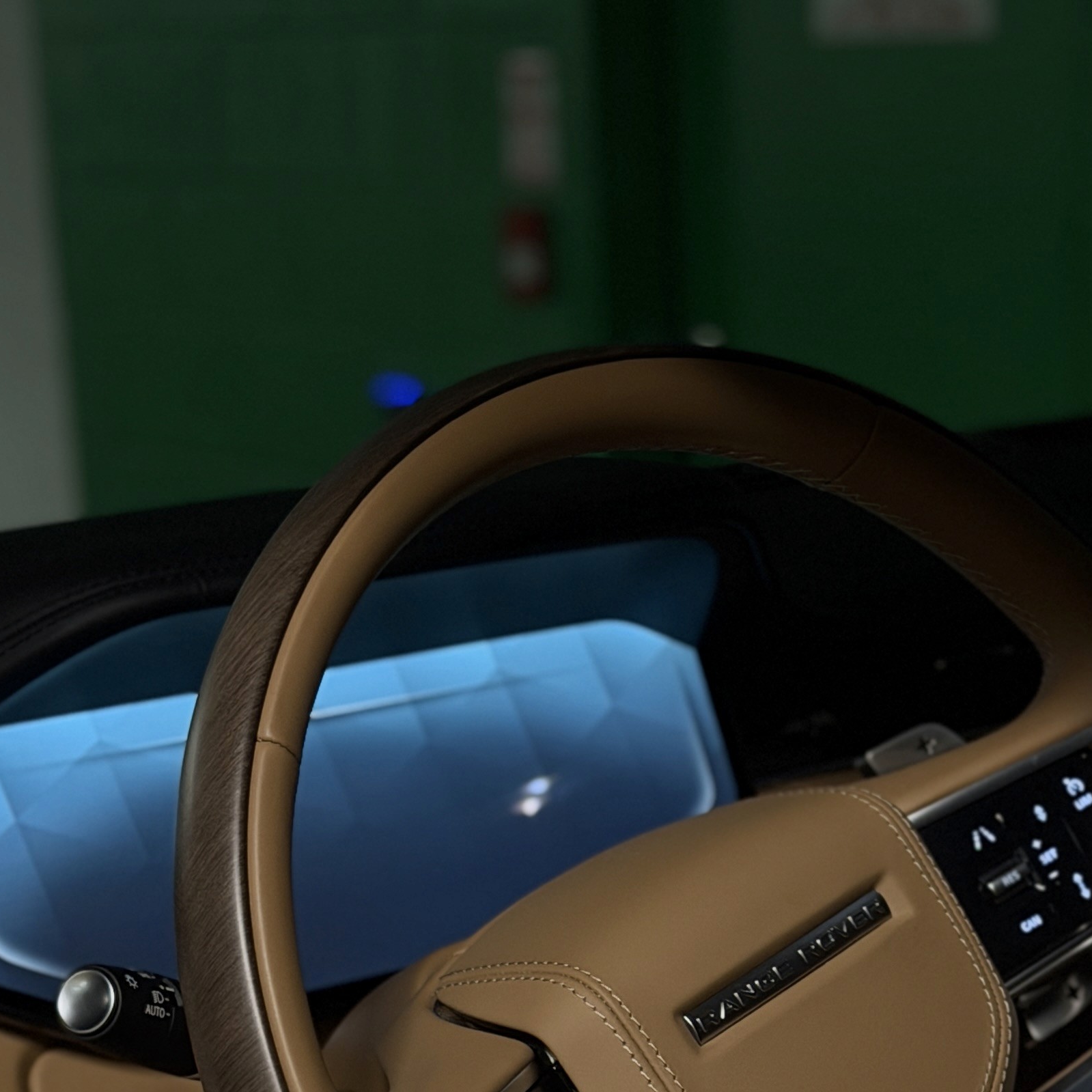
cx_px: 722
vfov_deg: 15.9
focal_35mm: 107
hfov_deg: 16.2
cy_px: 1169
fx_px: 3819
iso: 200
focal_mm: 6.76
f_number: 1.78
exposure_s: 1/60
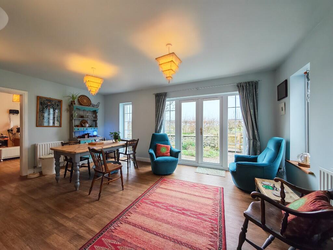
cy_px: 125
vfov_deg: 94.5
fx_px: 115
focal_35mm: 12
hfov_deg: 110.5
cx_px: 166
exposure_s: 1/50
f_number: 2
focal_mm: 1.82
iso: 200
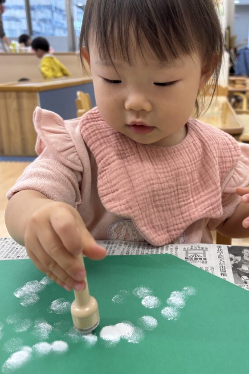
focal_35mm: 33
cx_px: 163
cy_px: 179
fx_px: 342
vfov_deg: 57.2
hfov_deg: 39.6
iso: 100
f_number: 1.6
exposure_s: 1/120
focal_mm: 5.96
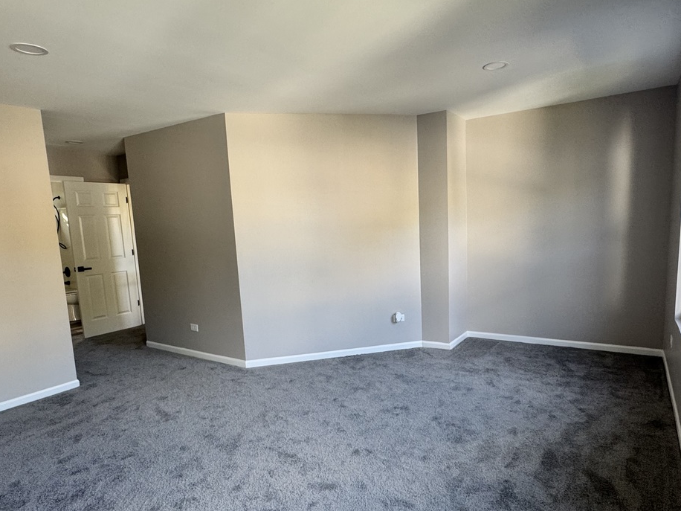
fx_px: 433
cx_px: 365
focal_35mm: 22
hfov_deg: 76.3
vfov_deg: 61.0
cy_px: 277
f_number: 2.2
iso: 160
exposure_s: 1/99
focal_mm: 2.22
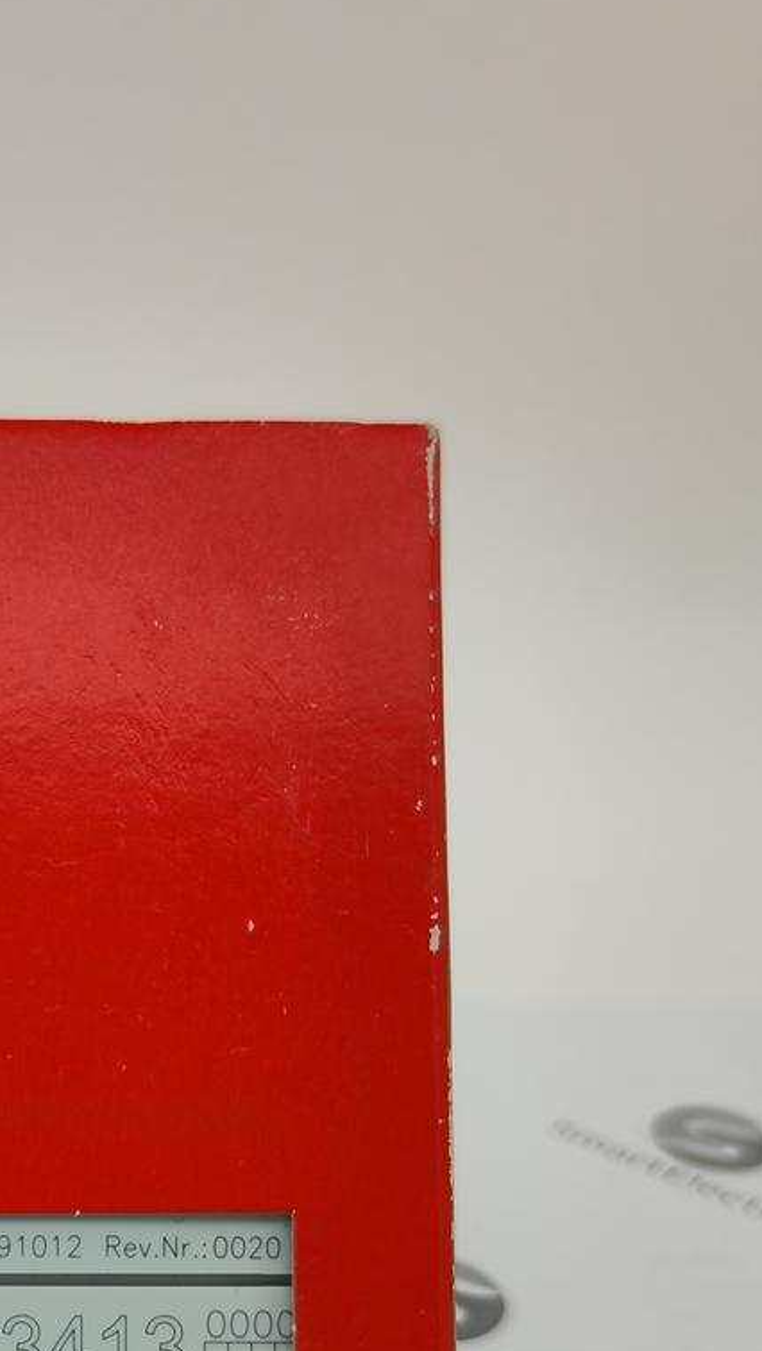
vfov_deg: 38.0
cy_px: 1045
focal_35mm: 53
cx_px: -2
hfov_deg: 21.8
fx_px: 1901
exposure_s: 1/148
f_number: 1.69
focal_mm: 7.01
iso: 50
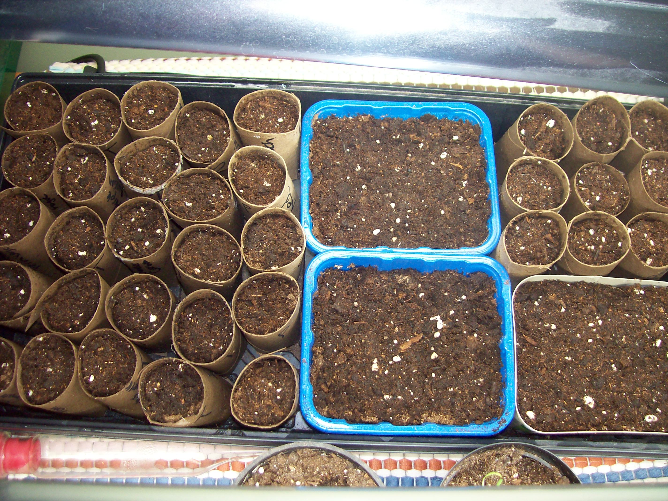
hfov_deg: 51.4
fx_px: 694
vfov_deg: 39.6
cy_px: 250
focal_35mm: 36
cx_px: 334
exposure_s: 1/64
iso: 80
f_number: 2.7
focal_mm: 6
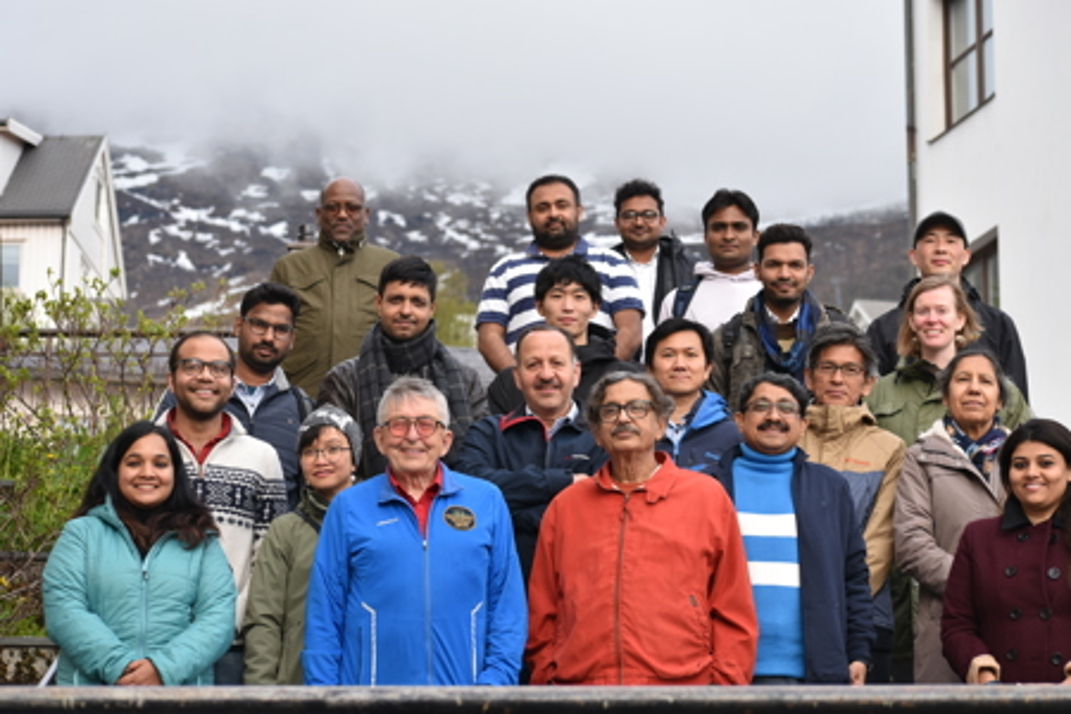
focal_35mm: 105
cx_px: 536
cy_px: 357
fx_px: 3124
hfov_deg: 19.5
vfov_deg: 13.0
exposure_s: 1/125
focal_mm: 70
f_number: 5.6
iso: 200
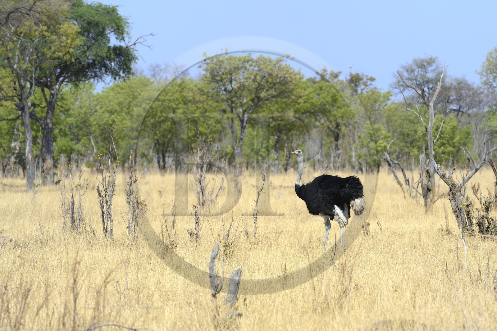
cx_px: 248
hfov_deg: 7.9
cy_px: 166
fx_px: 3588
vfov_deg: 5.3
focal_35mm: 260
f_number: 9
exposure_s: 1/800
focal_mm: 260
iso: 400
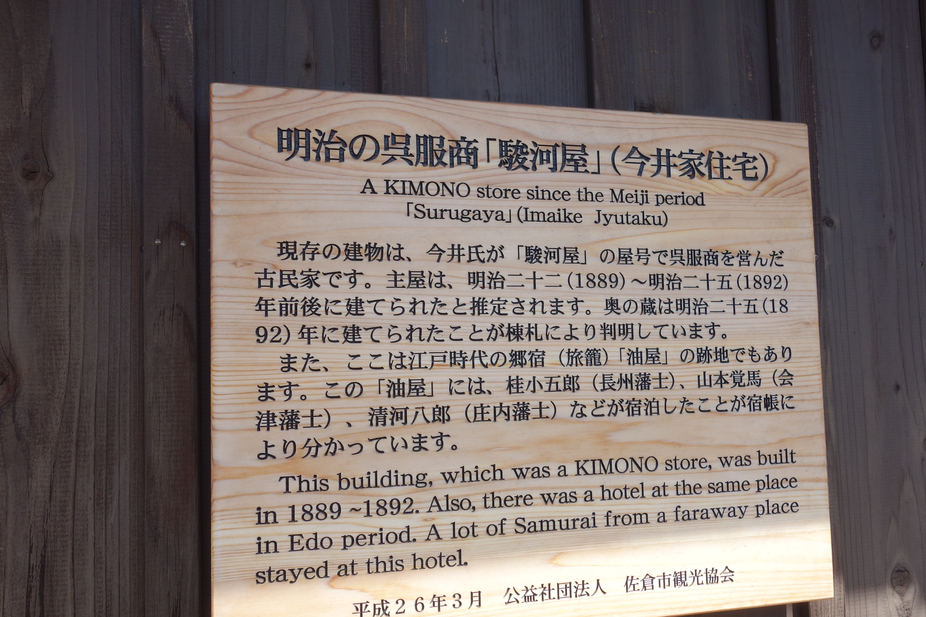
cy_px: 318
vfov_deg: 38.9
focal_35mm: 34
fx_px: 874
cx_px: 511
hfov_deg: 55.7
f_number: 5.6
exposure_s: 1/200
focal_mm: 10.4
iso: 125
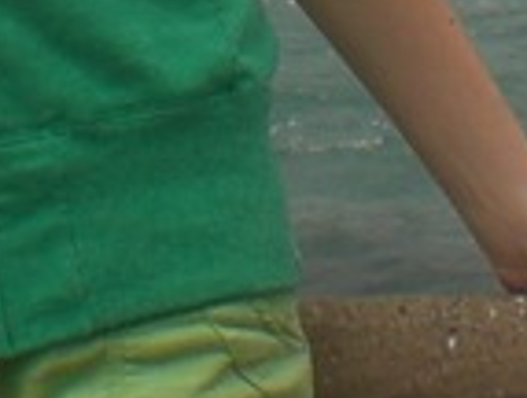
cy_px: -940
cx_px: 170
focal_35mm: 265
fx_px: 4045
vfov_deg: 5.2
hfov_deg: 7.5
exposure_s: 1/400
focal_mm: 6.3
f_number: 4.4
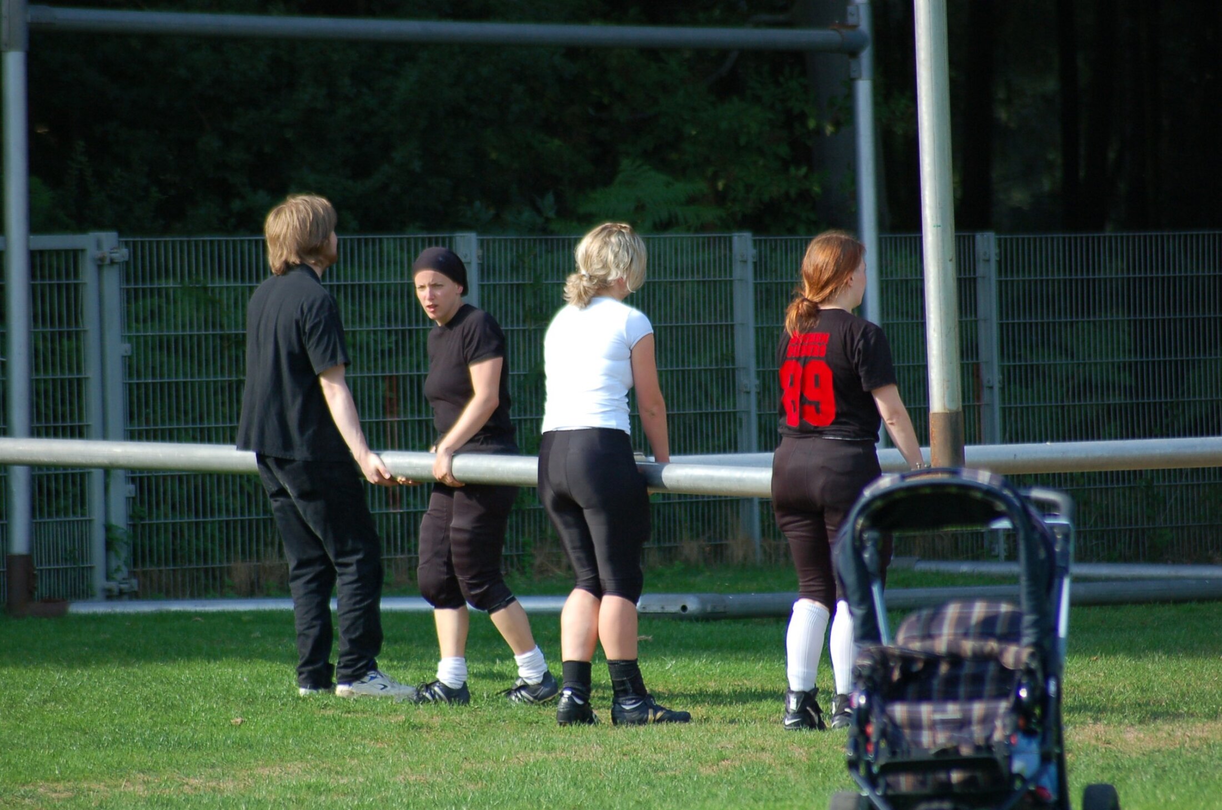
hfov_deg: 5.1
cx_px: 611
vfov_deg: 3.4
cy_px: 405
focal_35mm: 405
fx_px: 13721
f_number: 5.6
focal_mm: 270
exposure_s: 1/800
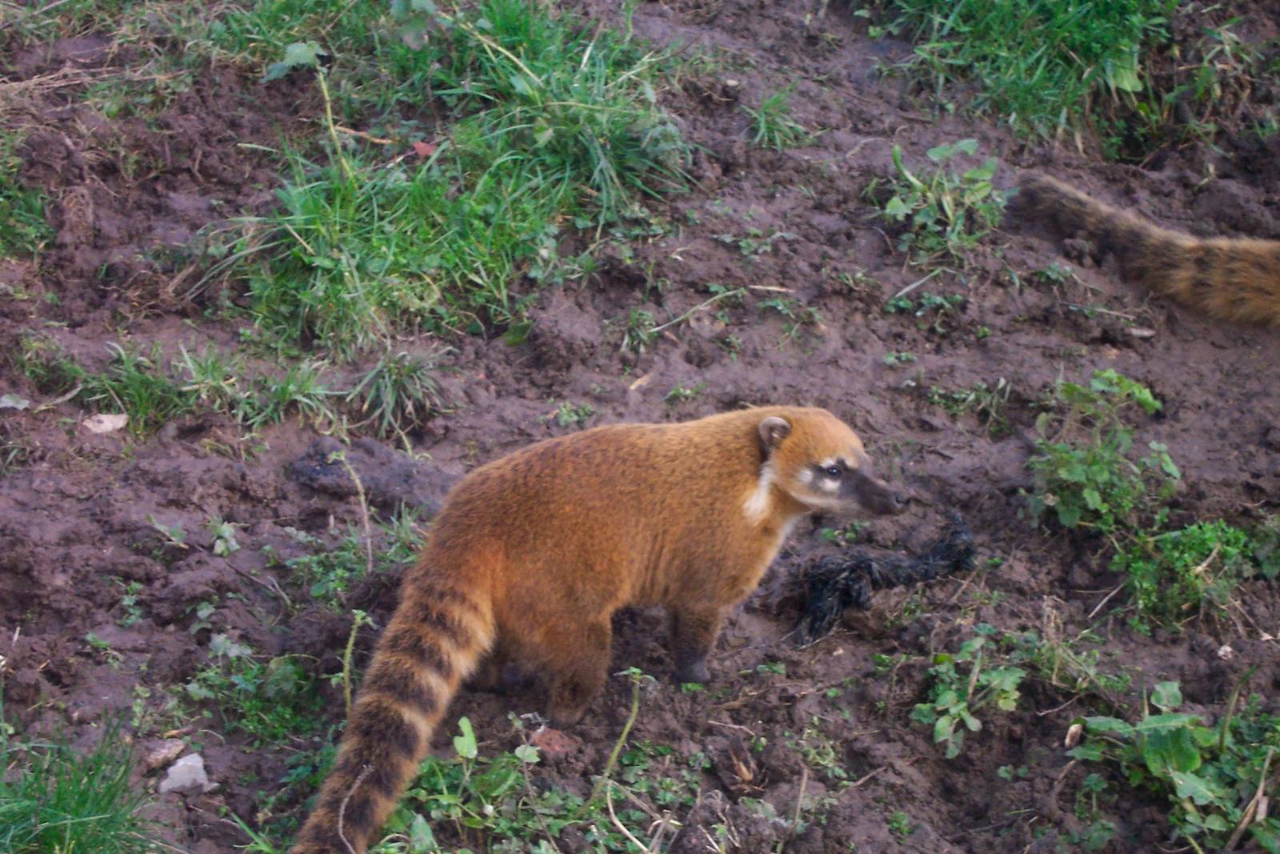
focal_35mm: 105
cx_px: 640
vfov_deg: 13.0
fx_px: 3733
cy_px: 427
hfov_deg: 19.5
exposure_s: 1/90
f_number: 4.7
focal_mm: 21.2
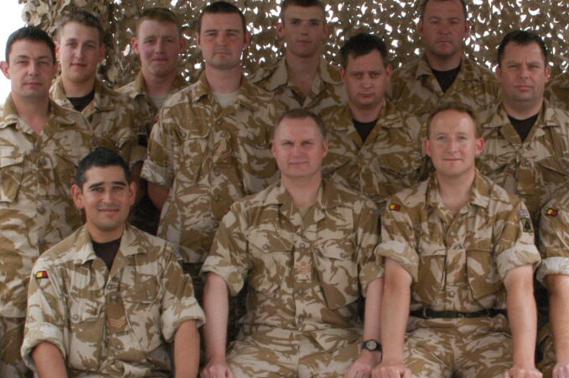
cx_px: 424
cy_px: 192
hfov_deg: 24.3
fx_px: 1309
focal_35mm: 83
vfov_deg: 16.4
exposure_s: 1/125
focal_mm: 31
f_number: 18
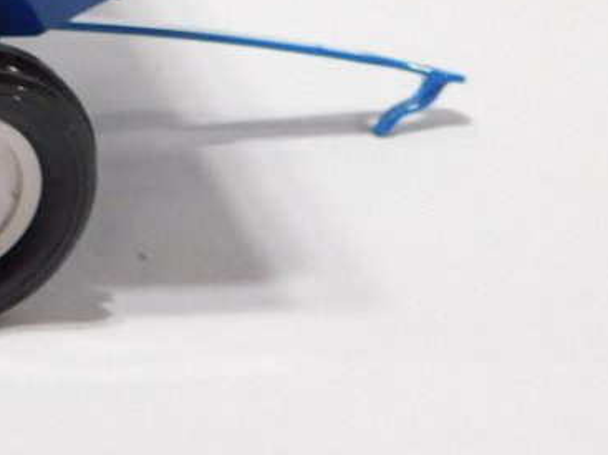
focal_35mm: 165
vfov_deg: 8.8
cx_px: -579
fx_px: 2897
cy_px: -221
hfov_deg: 11.0
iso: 200
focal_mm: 7.1
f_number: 3.6
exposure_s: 1/30
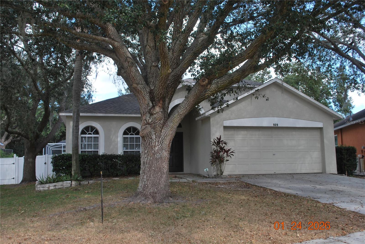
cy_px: 122
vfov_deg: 36.9
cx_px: 182
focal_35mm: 36
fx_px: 365
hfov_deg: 53.1
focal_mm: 24
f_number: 6.3
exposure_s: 1/160
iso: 100
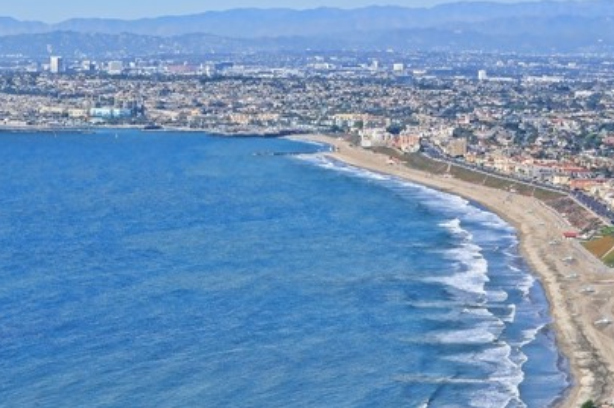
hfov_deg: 15.6
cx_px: 181
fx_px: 2227
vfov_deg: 10.4
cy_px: 174
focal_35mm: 131
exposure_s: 1/200
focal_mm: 55
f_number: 18
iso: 200
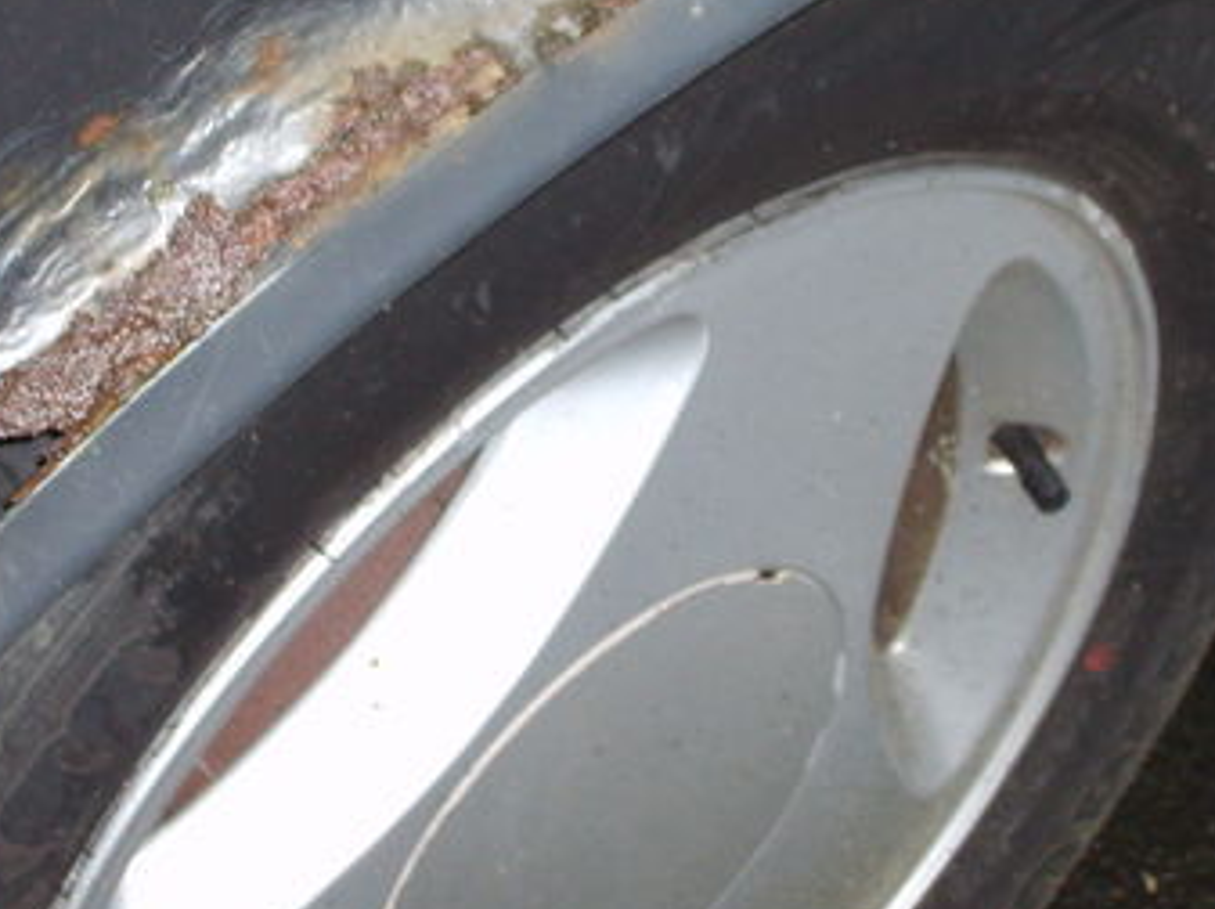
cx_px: 580
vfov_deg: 12.7
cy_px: 152
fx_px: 4067
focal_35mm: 116
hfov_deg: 17.0
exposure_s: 1/60
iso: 100
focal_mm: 10.3
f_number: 3.6
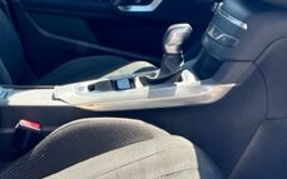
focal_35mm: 77
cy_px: 80
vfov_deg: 16.9
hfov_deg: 26.8
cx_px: 120
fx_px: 602
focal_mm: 5.7
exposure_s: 1/286
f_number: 1.5
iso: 50
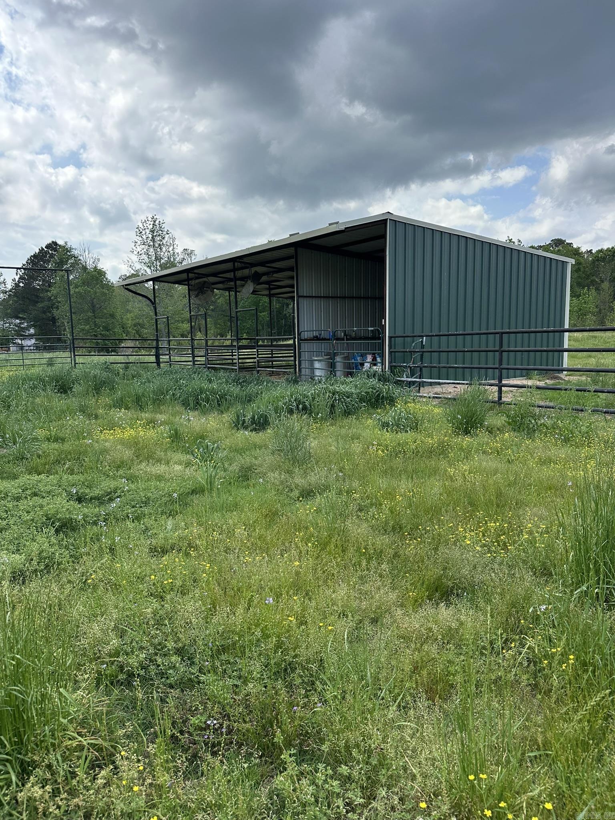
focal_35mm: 24
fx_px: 569
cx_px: 308
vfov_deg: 71.6
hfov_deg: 56.8
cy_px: 410
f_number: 1.78
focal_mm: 6.86
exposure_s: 1/2353
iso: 80
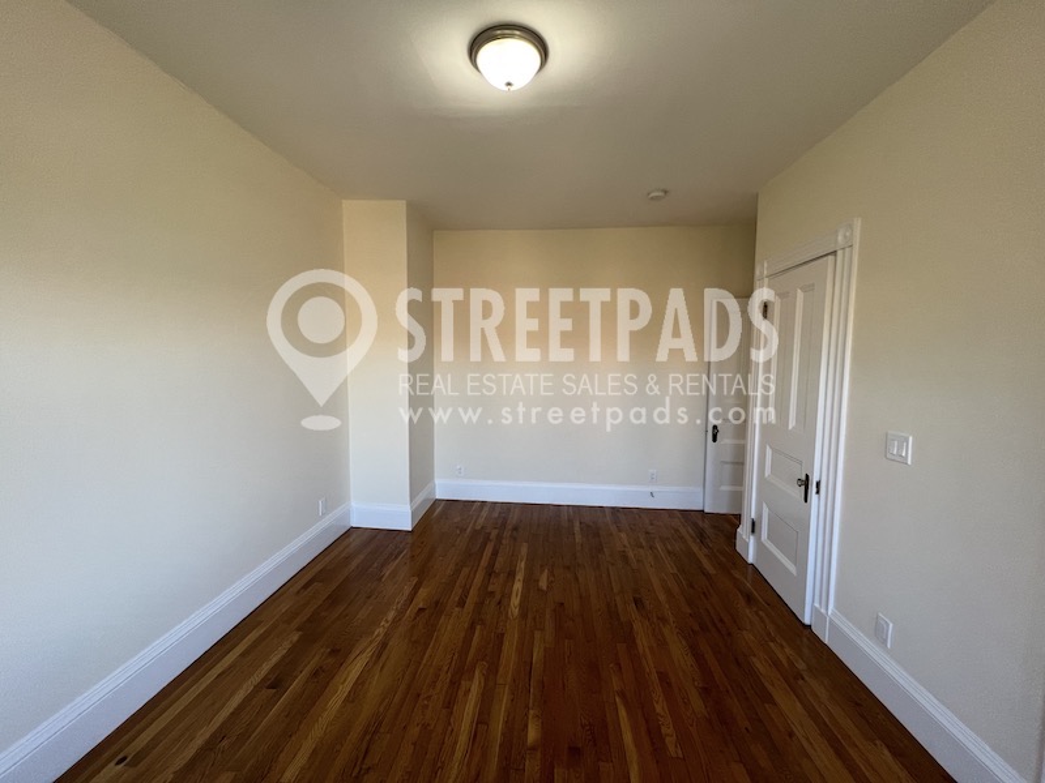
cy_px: 392
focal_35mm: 13
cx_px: 522
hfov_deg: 106.2
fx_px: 392
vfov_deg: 89.9
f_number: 1.8
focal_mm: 1.57
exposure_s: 1/99
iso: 100
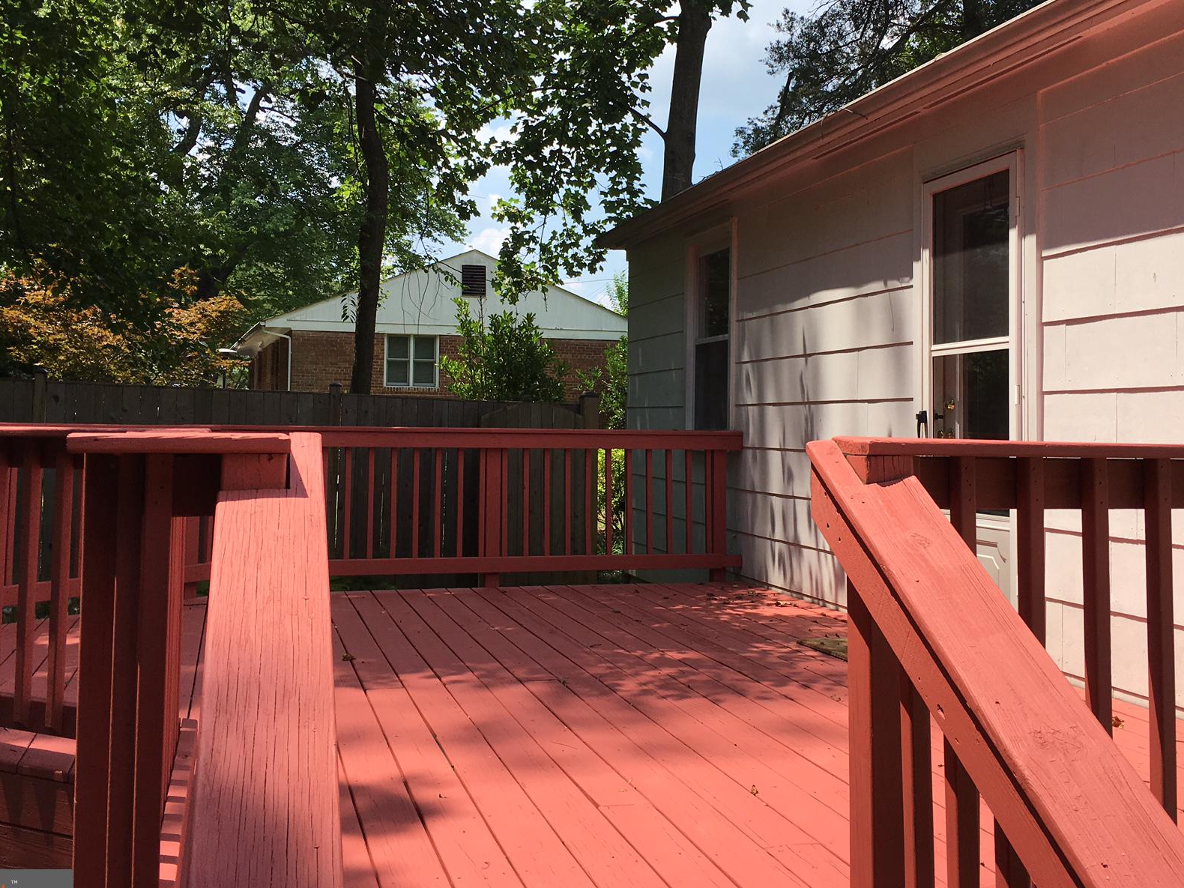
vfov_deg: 38.5
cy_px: 363
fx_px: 1266
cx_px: 644
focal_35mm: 37
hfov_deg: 50.1
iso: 25
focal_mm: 4.15
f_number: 2.2
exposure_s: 1/1148
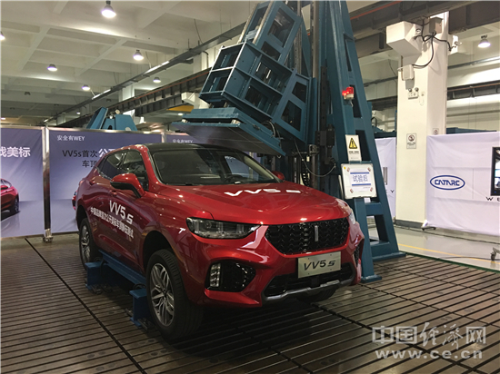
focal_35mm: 29
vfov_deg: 48.2
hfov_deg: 61.7
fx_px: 419
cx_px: 250
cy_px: 187
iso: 100
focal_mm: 4.15
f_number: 2.2
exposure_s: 1/17
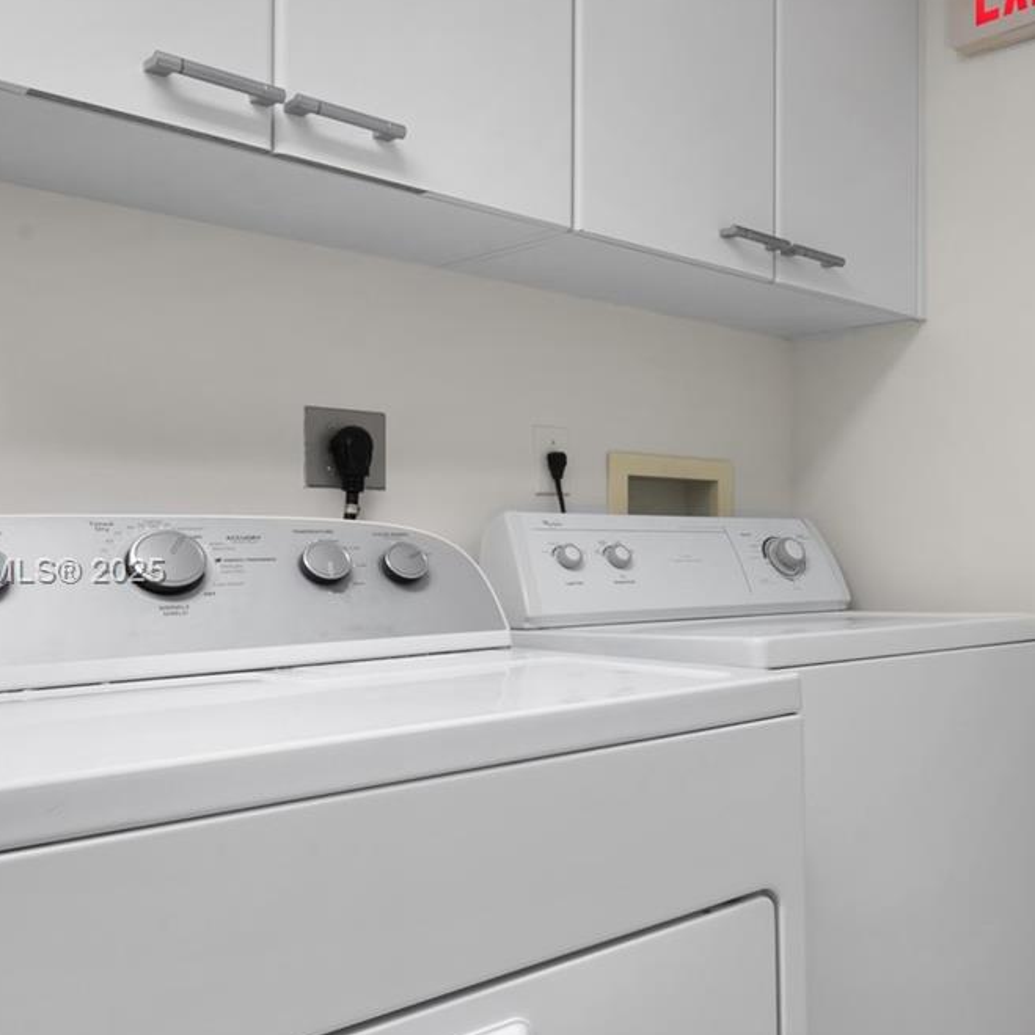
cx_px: 919
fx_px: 1116
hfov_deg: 45.4
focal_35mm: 33
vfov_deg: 49.7
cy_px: 574
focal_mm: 16
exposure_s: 1/3
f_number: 14
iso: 250
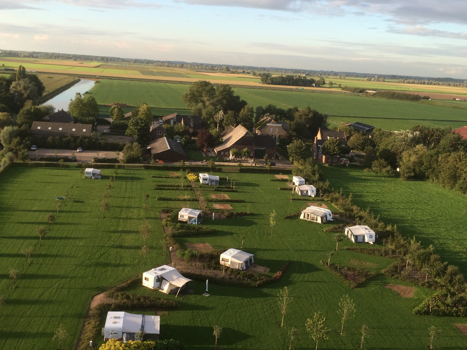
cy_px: 170
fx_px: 540
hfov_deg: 46.8
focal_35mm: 40
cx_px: 217
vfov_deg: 36.0
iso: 32
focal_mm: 4.15
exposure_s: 1/586
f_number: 2.2
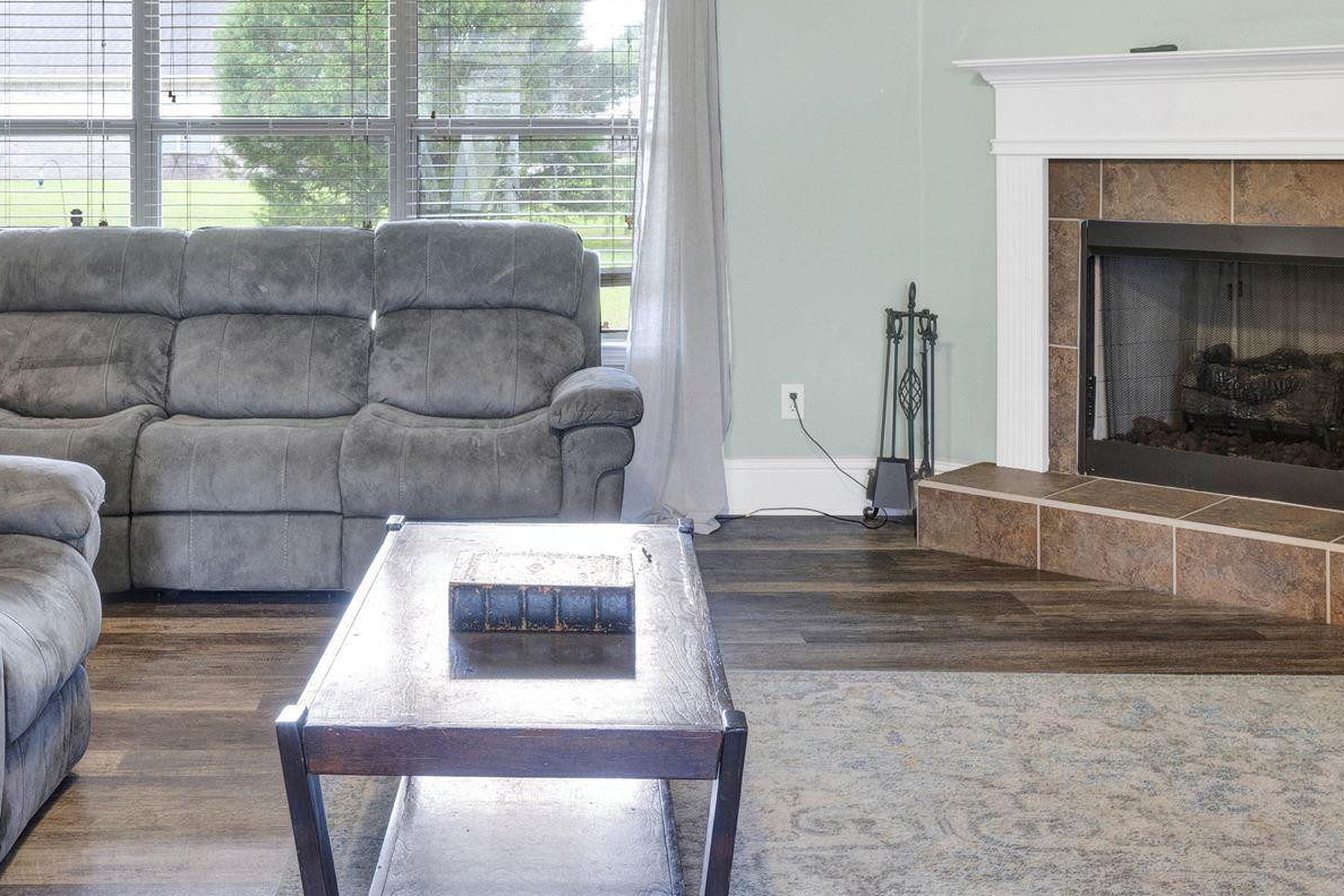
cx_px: 515
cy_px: 138
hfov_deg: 44.2
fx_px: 1642
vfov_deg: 29.6
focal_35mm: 44
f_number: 11
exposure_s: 1/1.25
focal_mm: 17
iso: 400
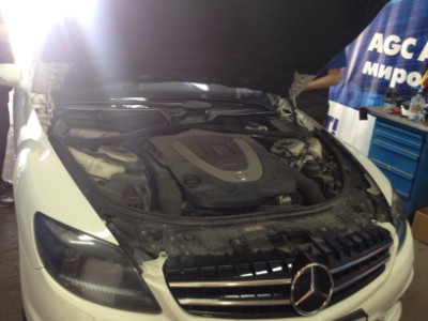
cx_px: 214
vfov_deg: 40.7
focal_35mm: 35
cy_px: 160
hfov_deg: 52.6
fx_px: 433
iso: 80
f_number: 2.4
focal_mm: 4.28
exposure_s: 1/20
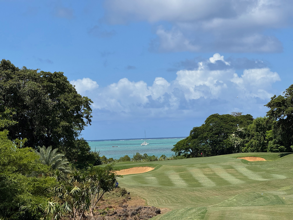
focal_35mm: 120
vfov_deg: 12.3
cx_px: 146
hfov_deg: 16.4
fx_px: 1016
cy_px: 110
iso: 50
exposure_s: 1/2710
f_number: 2.8
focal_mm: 15.66
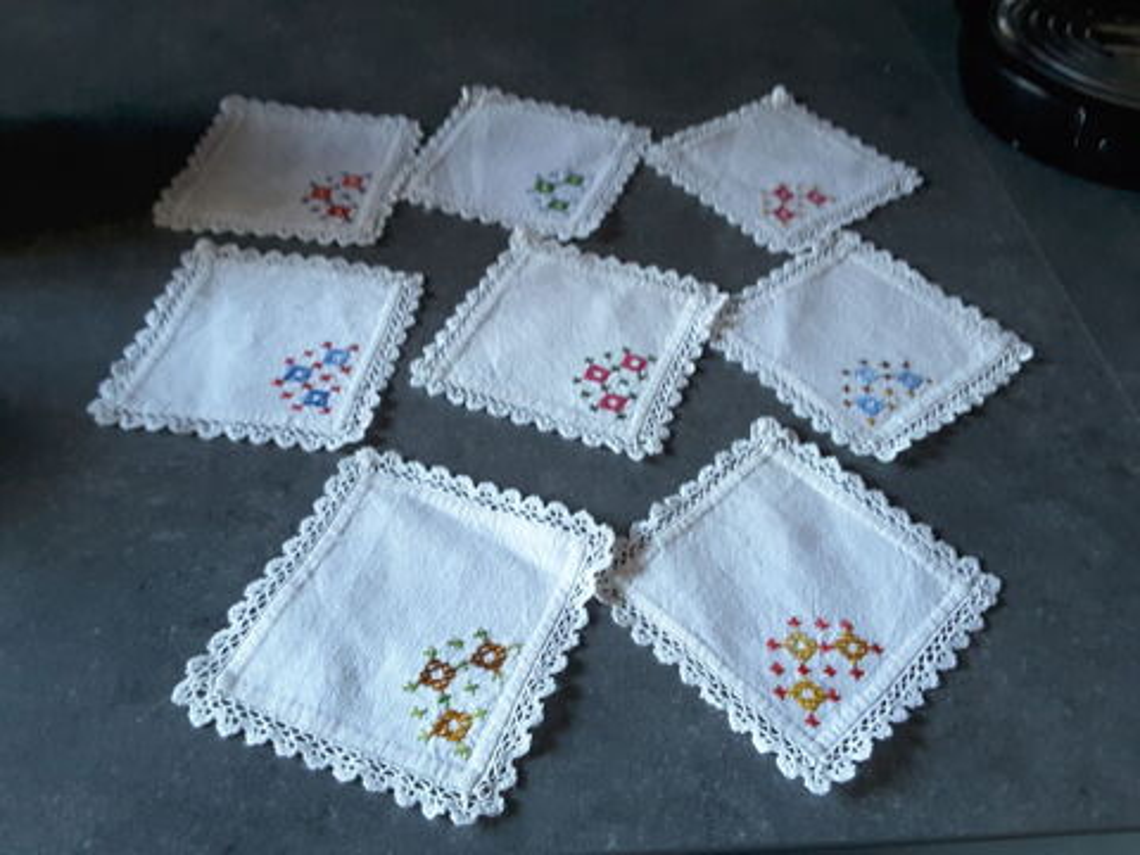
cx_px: 570
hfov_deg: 58.4
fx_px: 1021
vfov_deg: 45.4
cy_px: 428
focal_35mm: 31
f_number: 1.9
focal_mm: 2.9
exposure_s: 1/20
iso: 250
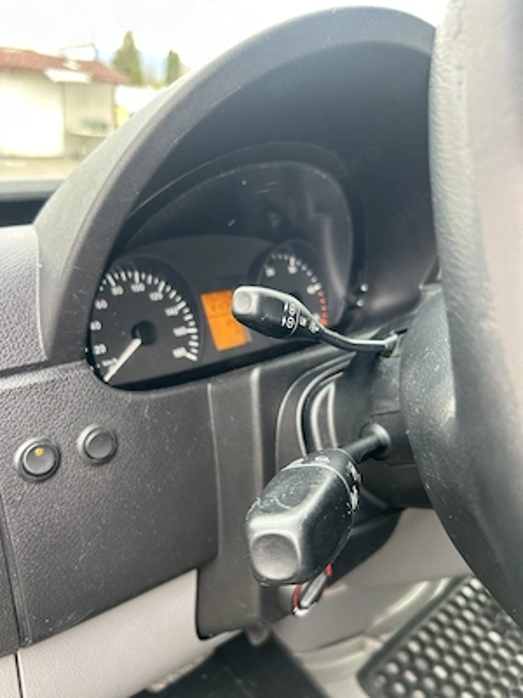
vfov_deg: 67.3
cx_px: 262
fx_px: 524
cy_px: 349
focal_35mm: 26
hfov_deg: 53.1
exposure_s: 1/121
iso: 80
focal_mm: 5.7
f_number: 1.5
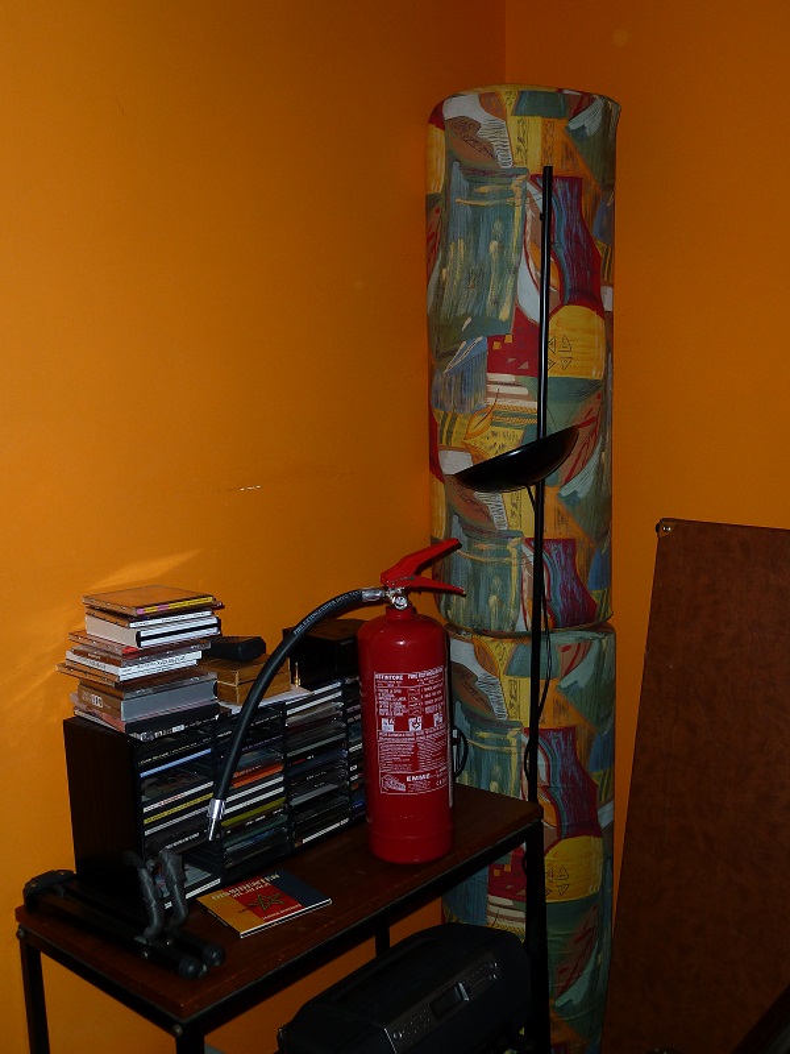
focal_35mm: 35
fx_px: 1065
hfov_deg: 40.7
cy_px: 527
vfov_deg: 52.6
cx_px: 395
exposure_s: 1/30
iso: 100
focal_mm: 5.7
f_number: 3.5
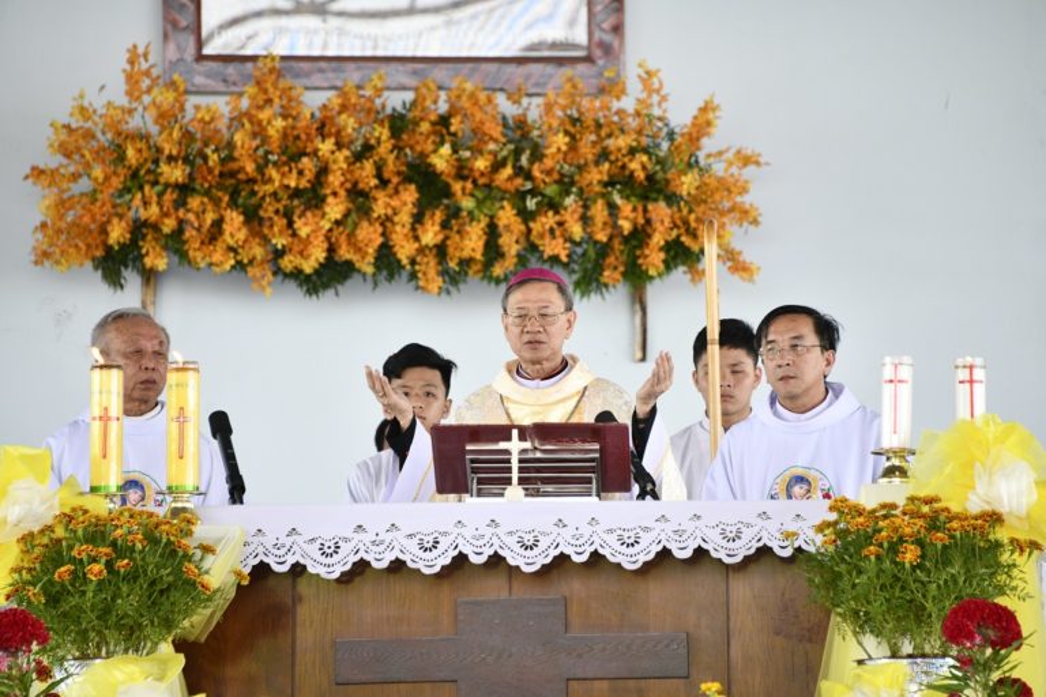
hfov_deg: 6.9
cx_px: 523
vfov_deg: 4.6
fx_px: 8716
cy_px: 348
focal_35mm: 300
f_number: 5.6
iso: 1400
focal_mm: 300
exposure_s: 1/250
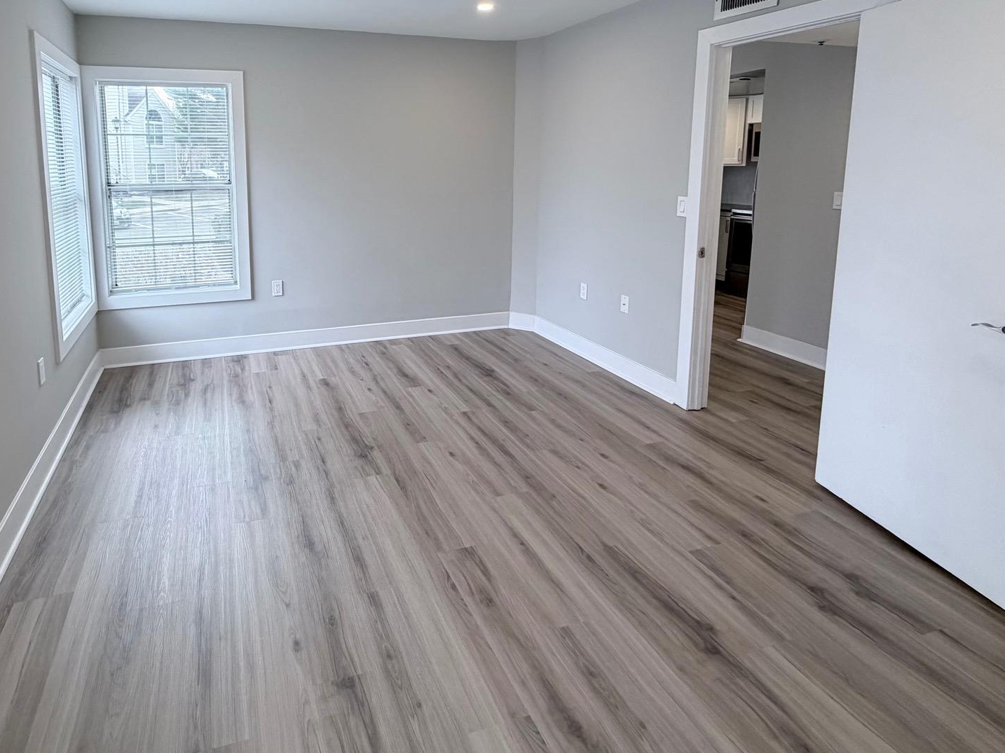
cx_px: 378
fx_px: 581
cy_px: 231
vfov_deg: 63.7
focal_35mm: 20
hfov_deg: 80.3
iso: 160
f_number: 2.2
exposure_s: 1/120
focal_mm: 2.22
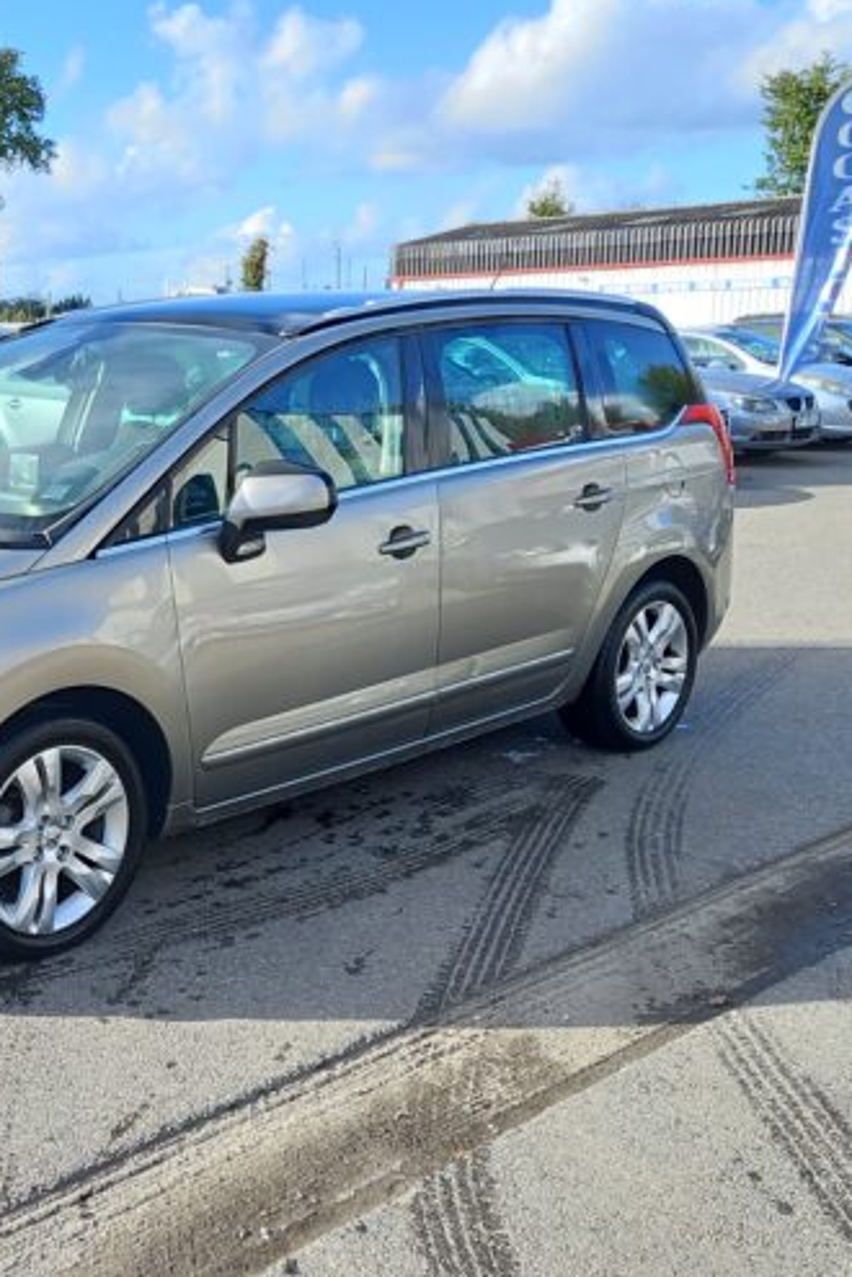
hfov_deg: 30.2
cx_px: 52
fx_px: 1491
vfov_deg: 46.4
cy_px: 640
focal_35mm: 42
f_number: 2
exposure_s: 1/142
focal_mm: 4.6
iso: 25
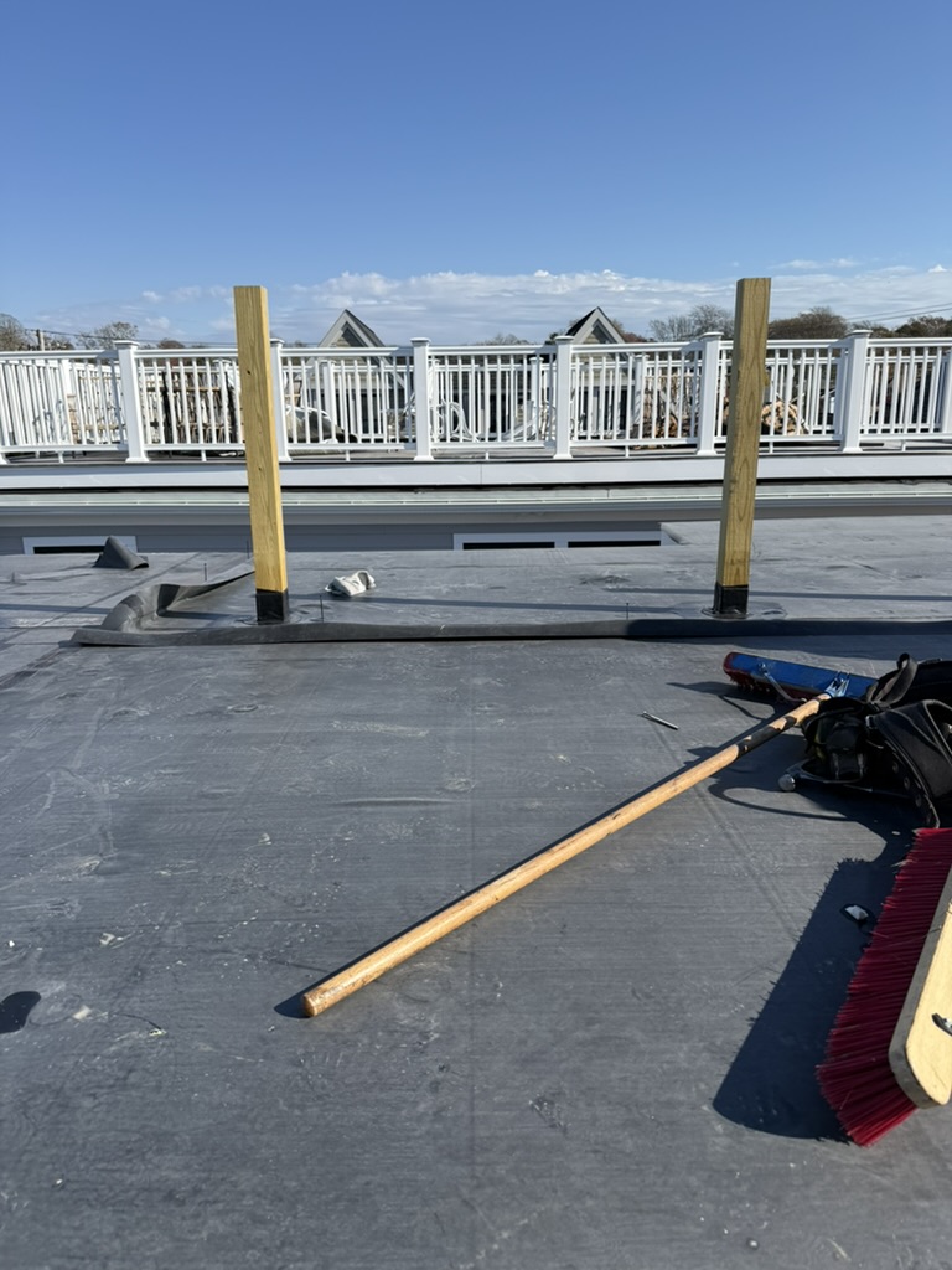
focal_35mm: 24
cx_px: 476
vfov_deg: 71.6
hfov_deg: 56.8
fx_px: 880
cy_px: 635
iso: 80
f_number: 1.78
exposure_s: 1/4975
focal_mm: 6.76
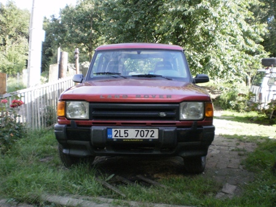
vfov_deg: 37.7
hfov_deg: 49.0
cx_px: 138
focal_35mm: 38
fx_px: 303
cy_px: 104
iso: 400
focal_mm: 6.3
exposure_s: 1/400
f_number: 3.1
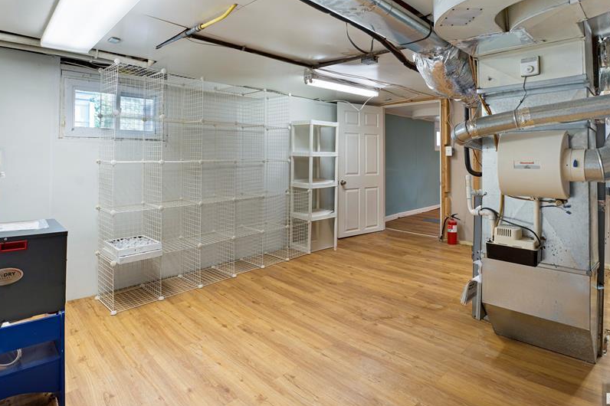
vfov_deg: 66.5
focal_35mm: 18
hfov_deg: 89.9
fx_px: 305
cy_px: 156
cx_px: 288
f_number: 8
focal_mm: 14
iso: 400
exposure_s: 1/80
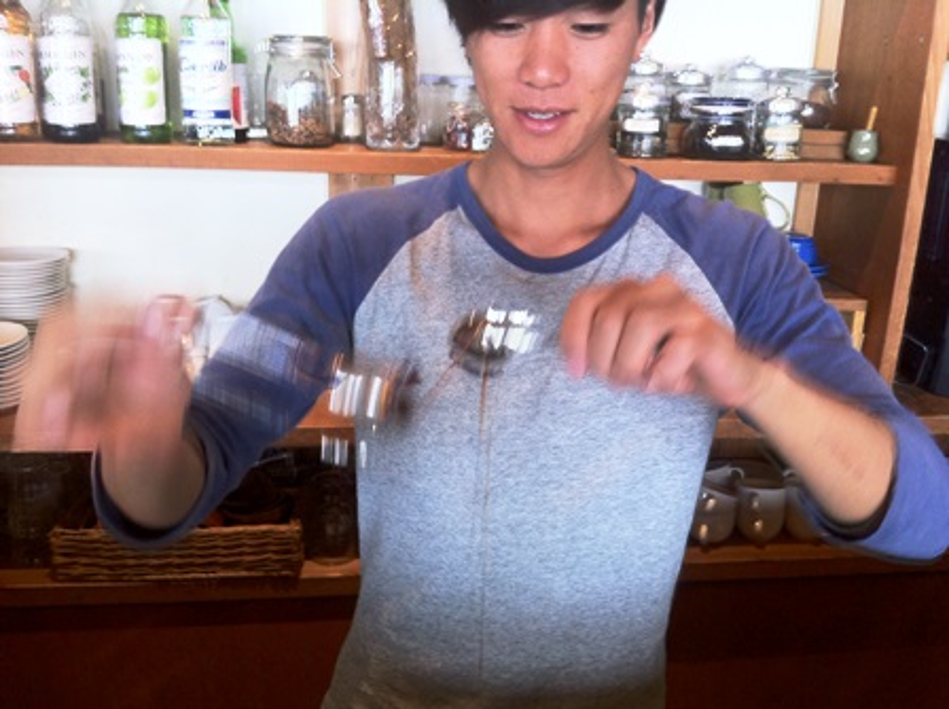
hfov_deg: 52.7
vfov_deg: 40.6
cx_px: 474
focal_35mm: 35
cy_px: 354
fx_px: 959
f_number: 2.8
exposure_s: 1/15
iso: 160
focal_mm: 3.85
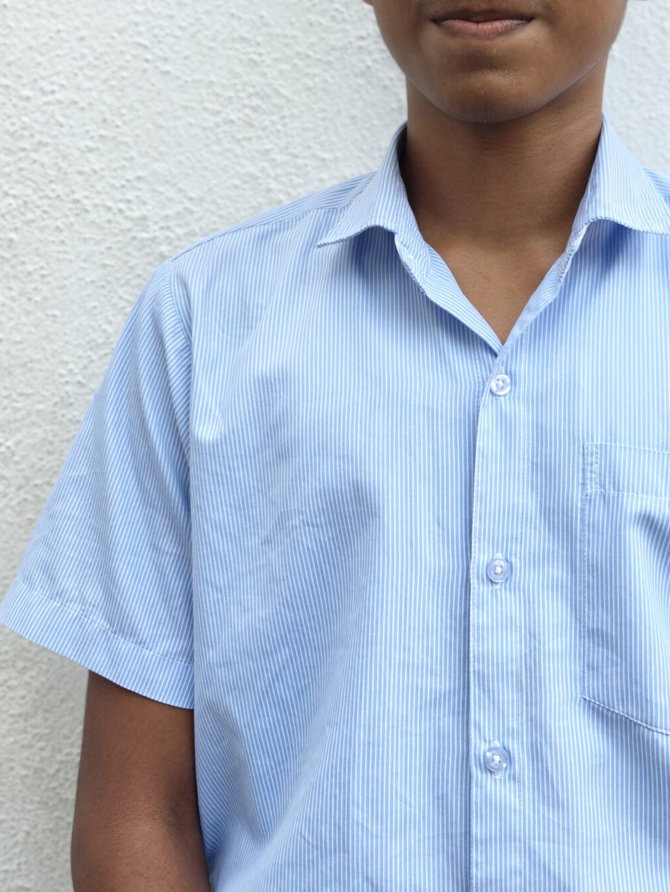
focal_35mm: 44
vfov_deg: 41.9
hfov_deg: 32.6
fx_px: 1135
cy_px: 249
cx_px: 446
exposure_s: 1/240
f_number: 2.8
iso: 50
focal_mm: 6.06
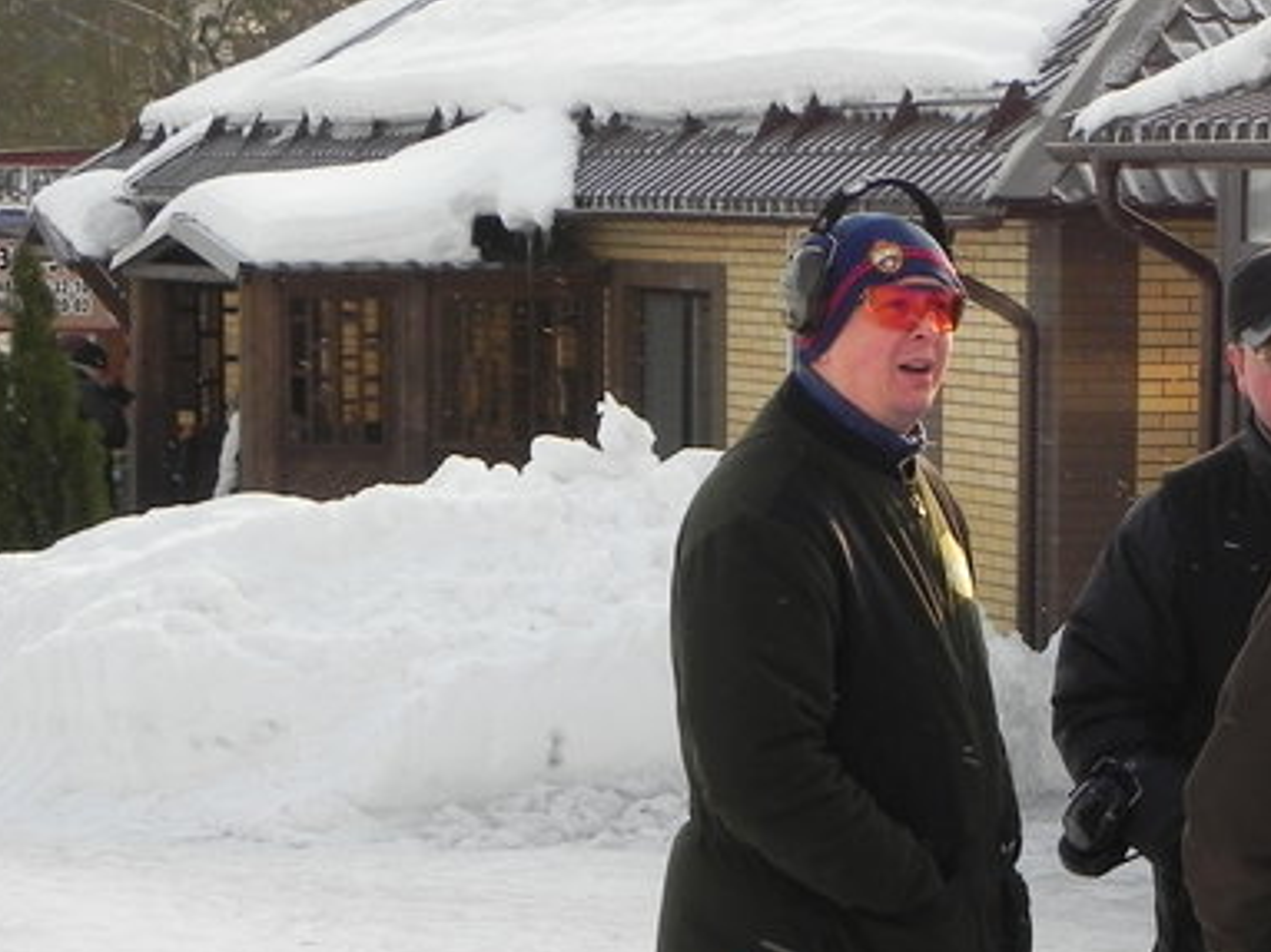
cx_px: 1304
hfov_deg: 14.1
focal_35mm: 138
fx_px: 5065
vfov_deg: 10.7
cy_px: 882
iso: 160
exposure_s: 1/281
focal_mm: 11.8
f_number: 5
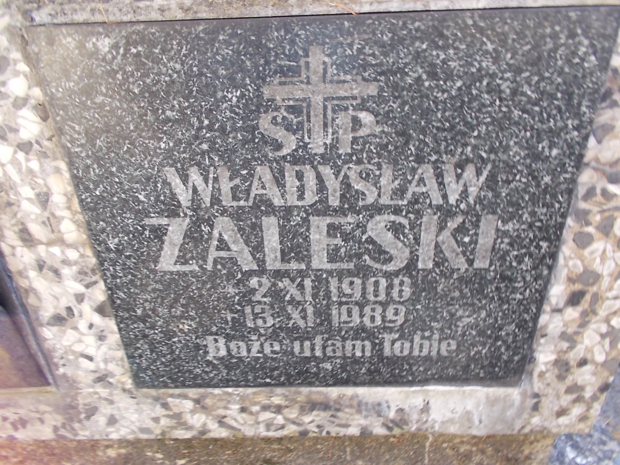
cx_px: 310
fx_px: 466
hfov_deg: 67.3
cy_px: 232
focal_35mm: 26
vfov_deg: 53.1
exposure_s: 1/40
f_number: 3.2
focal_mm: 4.6
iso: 80
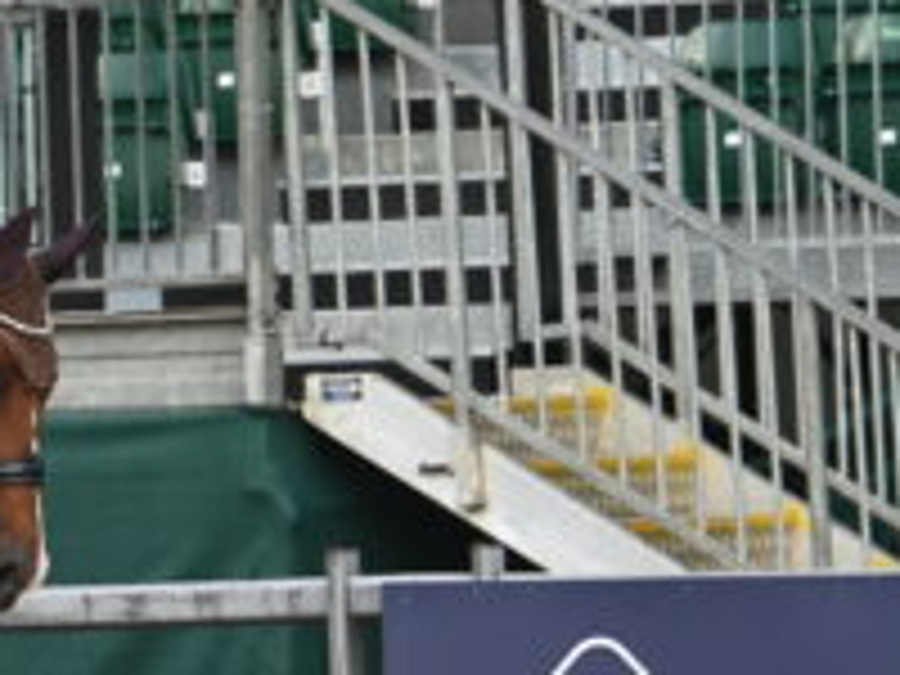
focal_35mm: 551
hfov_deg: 3.6
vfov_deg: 2.7
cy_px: 632
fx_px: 14326
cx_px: -310
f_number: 9
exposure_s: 1/1000
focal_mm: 185
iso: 2000
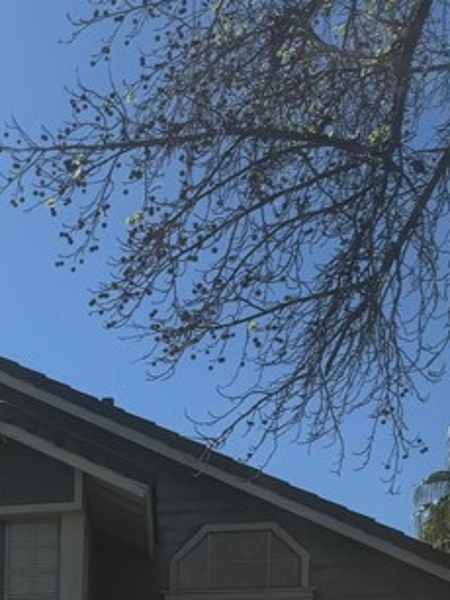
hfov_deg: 17.3
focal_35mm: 80
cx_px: -139
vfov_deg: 21.1
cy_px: 868
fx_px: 1388
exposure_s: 1/7353
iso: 80
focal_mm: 6.76
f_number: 1.78
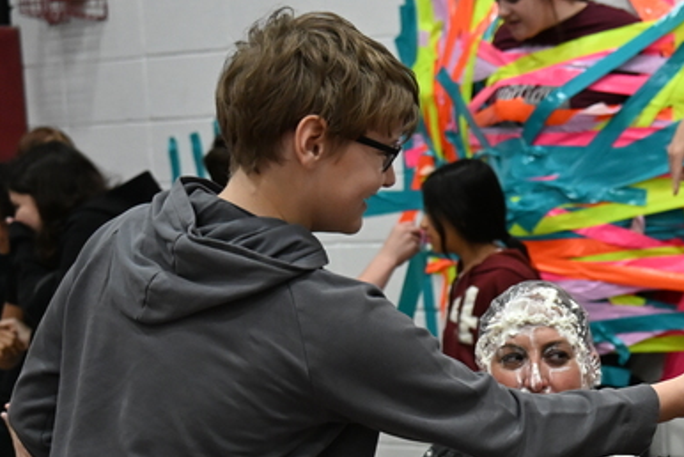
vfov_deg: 12.8
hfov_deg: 18.2
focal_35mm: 106
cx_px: 835
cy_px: 419
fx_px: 2015
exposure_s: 1/1250
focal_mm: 40
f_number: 2.8
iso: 3600
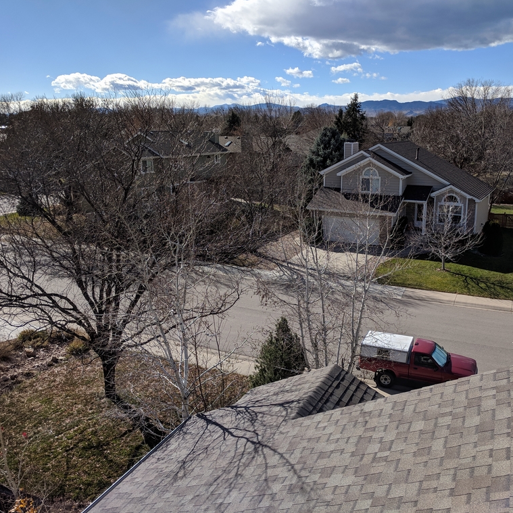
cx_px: 303
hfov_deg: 52.2
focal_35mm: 31
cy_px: 256
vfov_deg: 52.5
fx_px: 520
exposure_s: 1/2584
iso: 50
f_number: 2
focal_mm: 4.67
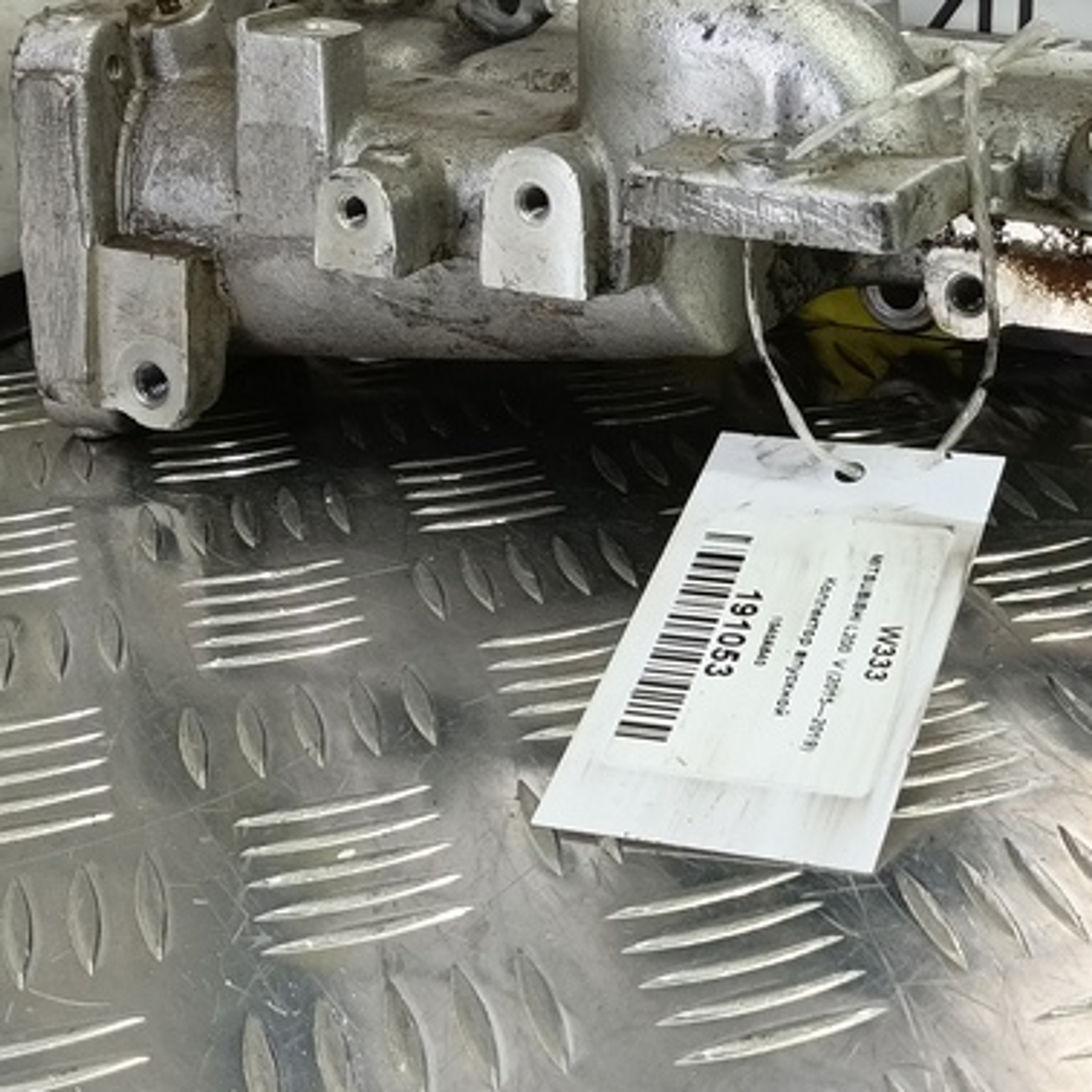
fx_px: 1963
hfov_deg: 30.3
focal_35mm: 55
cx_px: 893
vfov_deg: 30.5
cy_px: 251
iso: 143
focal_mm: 4.11
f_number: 1.6
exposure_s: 1/50
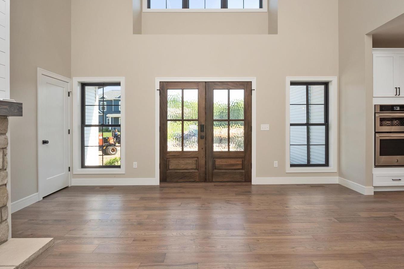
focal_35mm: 19
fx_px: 213
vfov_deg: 64.5
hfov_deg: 86.9
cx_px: 200
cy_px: 128
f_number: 8
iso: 400
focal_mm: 8
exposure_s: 1/15
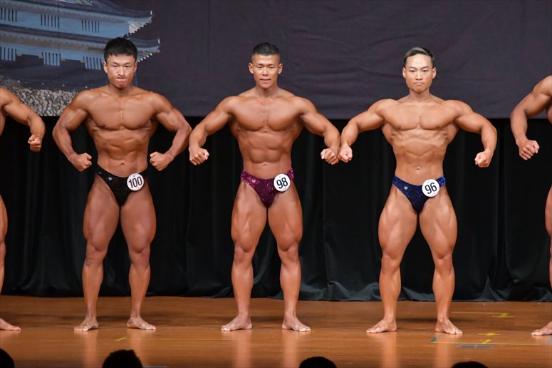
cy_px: 184
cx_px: 276
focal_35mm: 285
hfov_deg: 7.2
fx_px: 4368
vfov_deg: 4.8
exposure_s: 1/400
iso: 5000
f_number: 5.6
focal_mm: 190
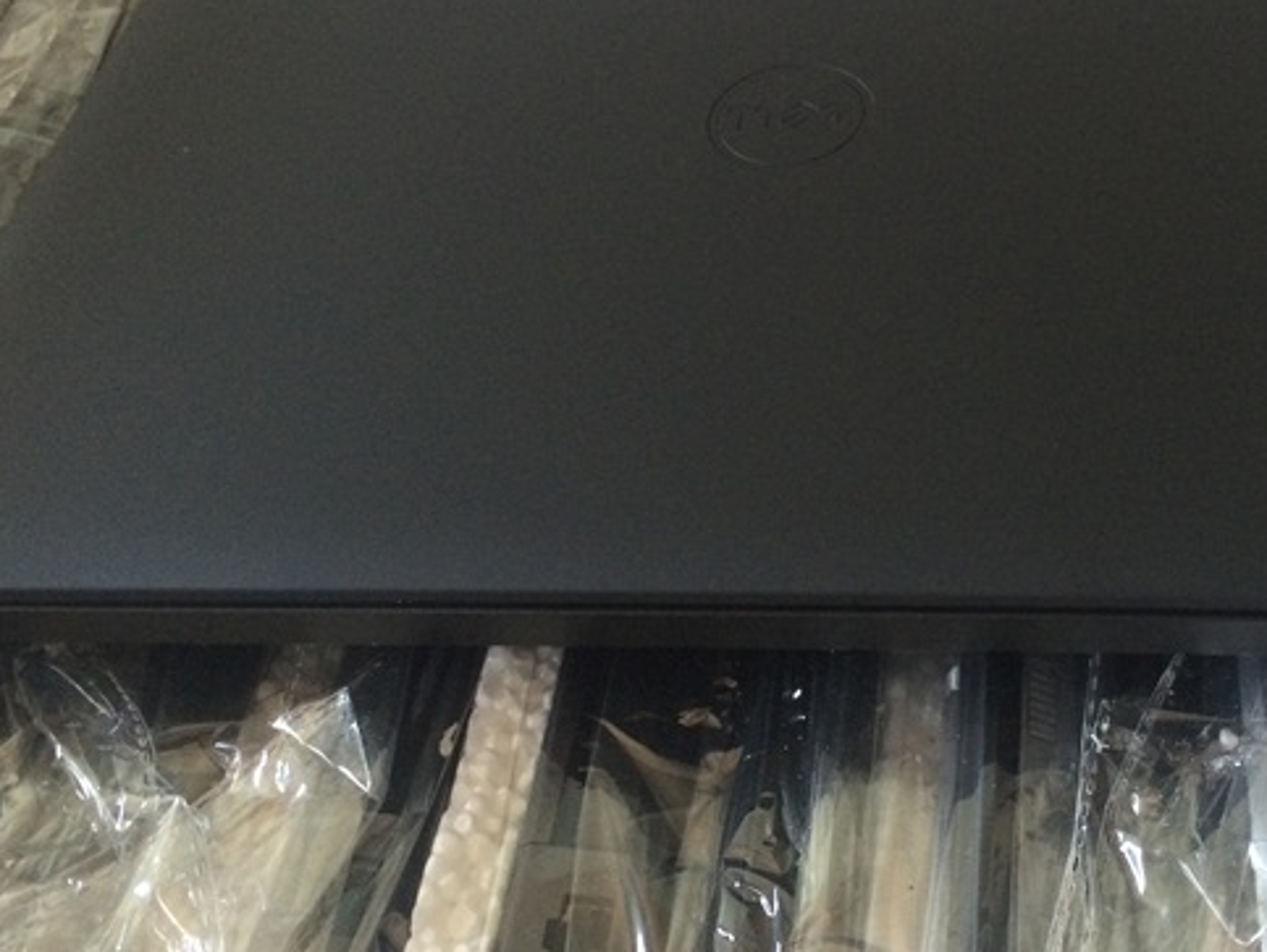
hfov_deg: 39.1
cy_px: 312
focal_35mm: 48
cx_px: 855
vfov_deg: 30.1
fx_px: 1758
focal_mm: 4.15
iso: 160
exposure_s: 1/30
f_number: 2.2
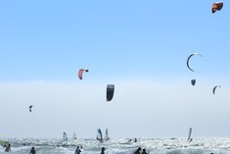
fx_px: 799
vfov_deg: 11.0
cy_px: 91
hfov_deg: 16.3
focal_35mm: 125
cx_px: 157
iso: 200
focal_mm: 70
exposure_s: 1/320
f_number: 18
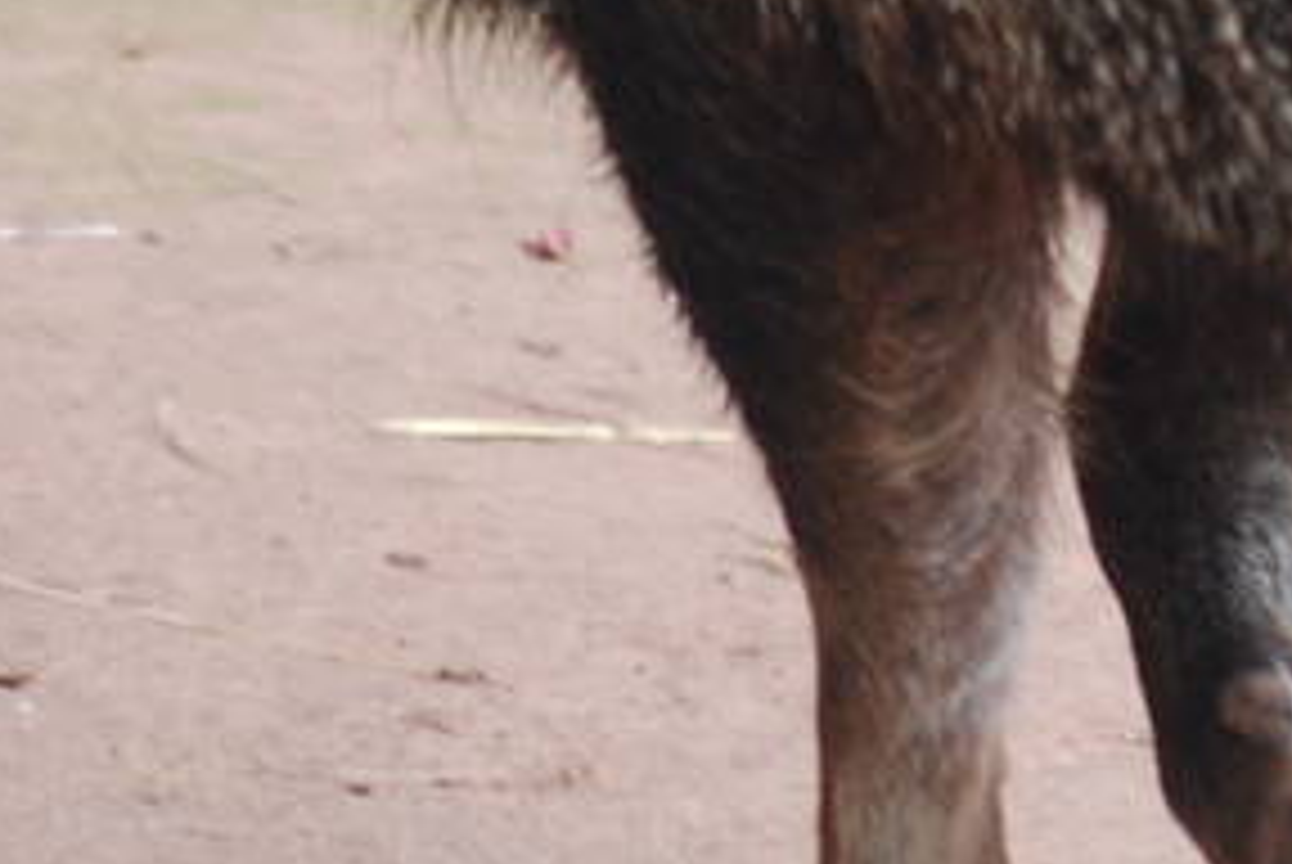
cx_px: 1125
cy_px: -997
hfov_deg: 1.3
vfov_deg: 0.8
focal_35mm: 1631
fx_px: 58585
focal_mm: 195
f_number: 5
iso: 250
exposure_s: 1/125
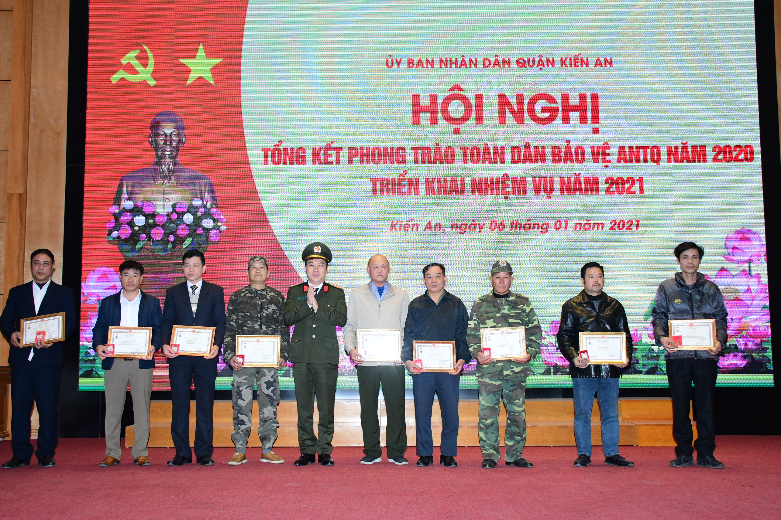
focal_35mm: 39
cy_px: 260
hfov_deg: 49.5
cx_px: 379
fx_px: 846
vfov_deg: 34.2
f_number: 5.6
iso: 1600
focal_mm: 24
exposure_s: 1/200
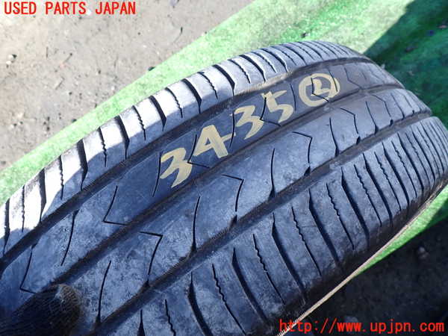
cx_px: 224
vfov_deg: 54.9
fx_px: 324
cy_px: 168
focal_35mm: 25
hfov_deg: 69.4
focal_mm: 4.5
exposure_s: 1/200
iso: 100
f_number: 2.8
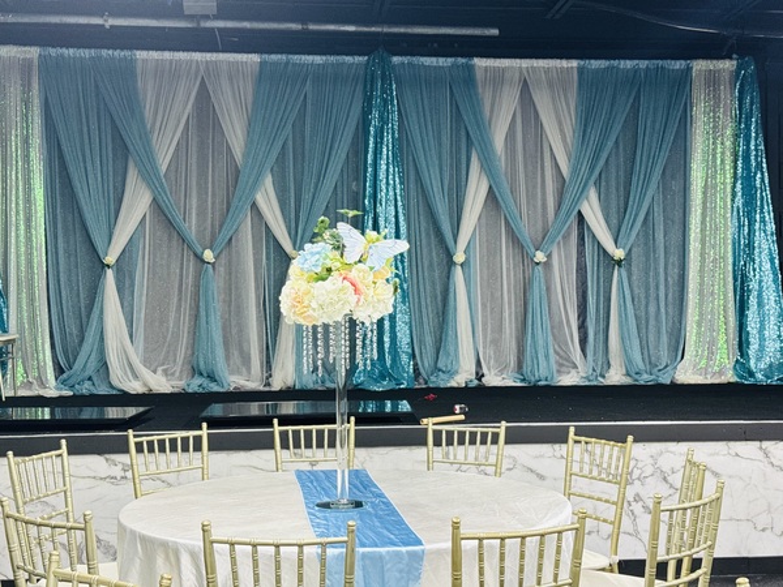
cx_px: 392
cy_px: 294
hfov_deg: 39.7
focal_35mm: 48
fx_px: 1086
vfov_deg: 30.3
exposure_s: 1/60
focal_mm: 6.76
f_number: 1.78
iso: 125
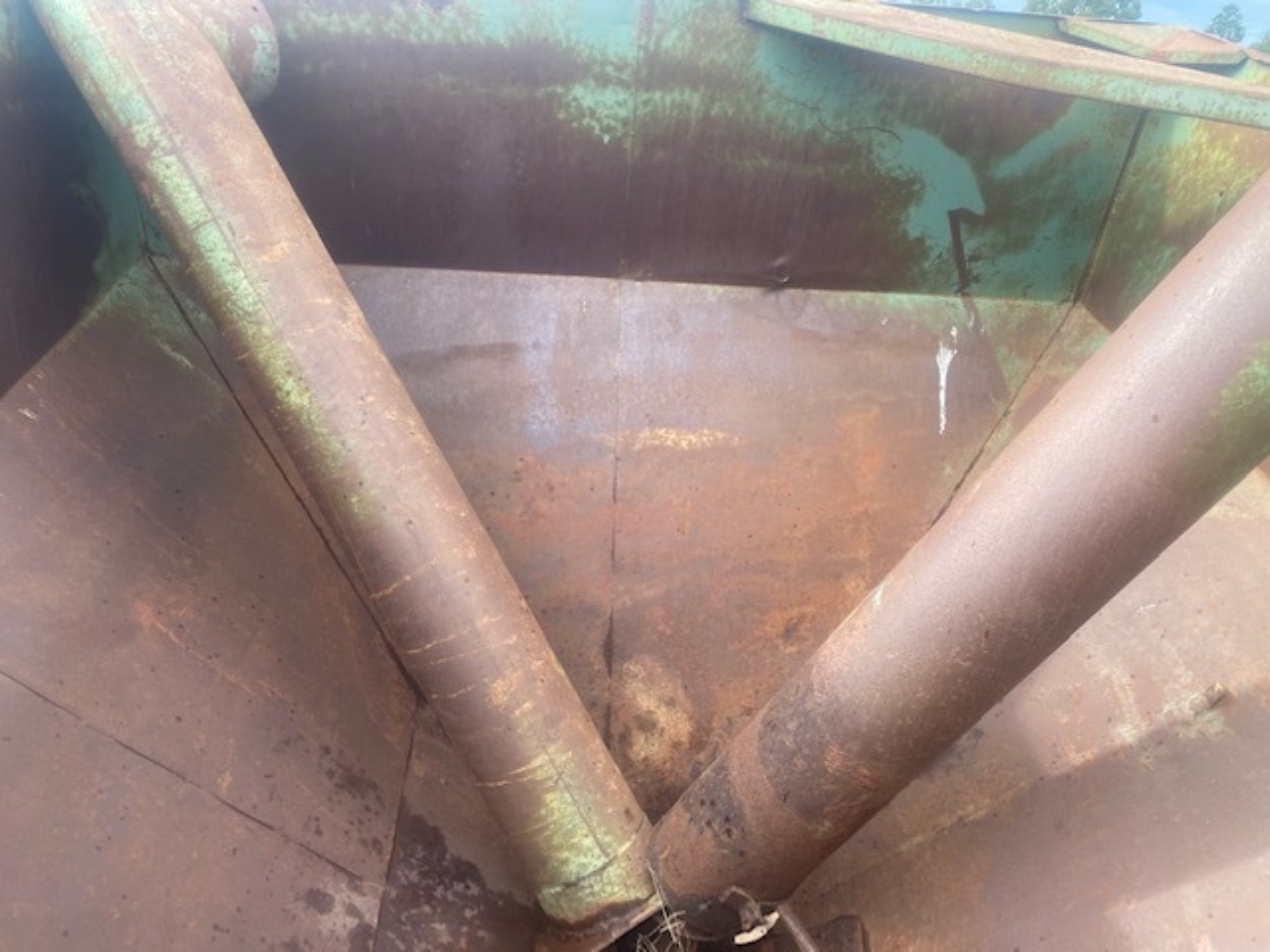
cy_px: 476
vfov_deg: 53.1
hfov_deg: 67.3
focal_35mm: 26
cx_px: 635
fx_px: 954
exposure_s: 1/255
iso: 32
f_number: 1.8
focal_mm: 4.25
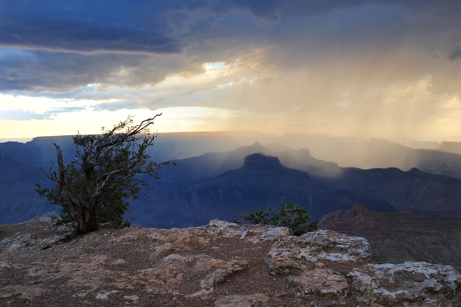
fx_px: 448
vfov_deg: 37.8
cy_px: 154
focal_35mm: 35
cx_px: 230
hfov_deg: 54.5
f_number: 4.5
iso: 400
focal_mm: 35
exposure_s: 1/80
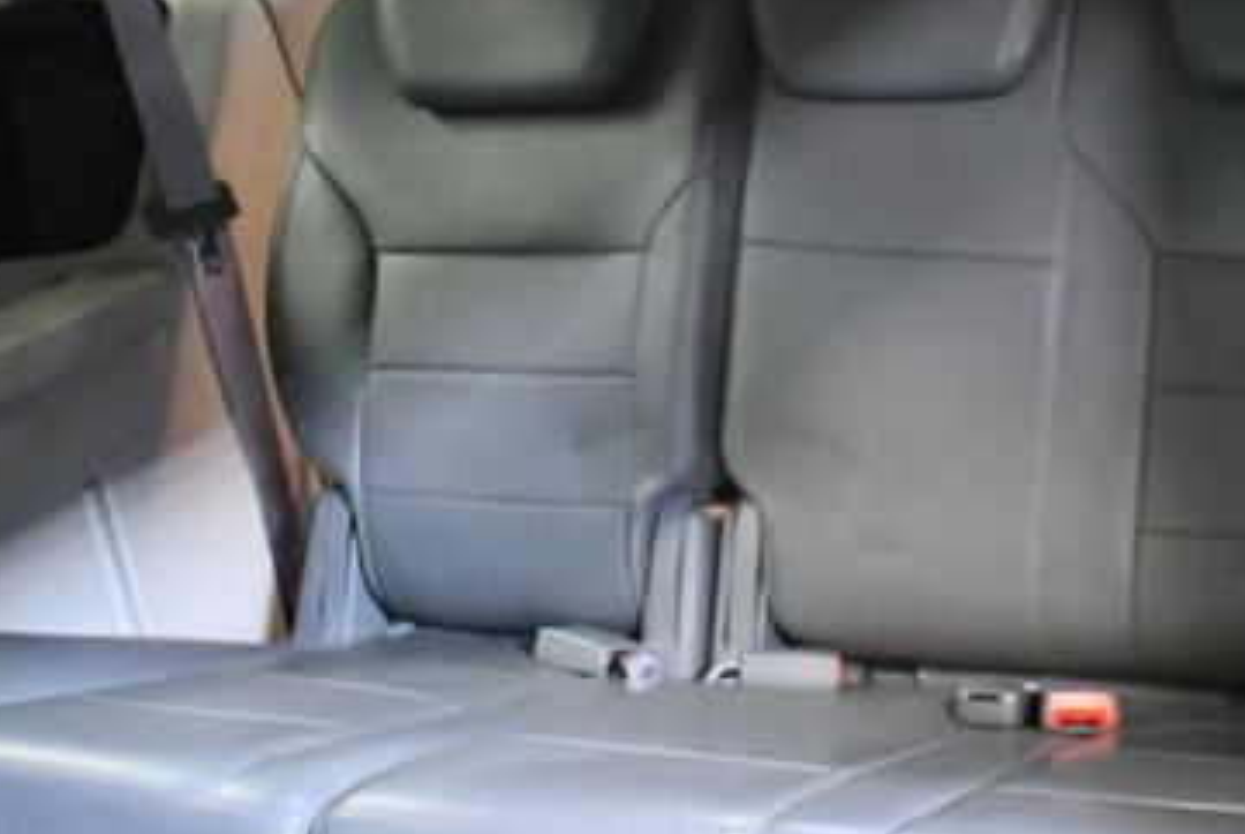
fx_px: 2216
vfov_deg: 21.3
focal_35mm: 64
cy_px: 424
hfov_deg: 30.5
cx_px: 1024
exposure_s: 1/60
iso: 5600
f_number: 3.5
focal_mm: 18
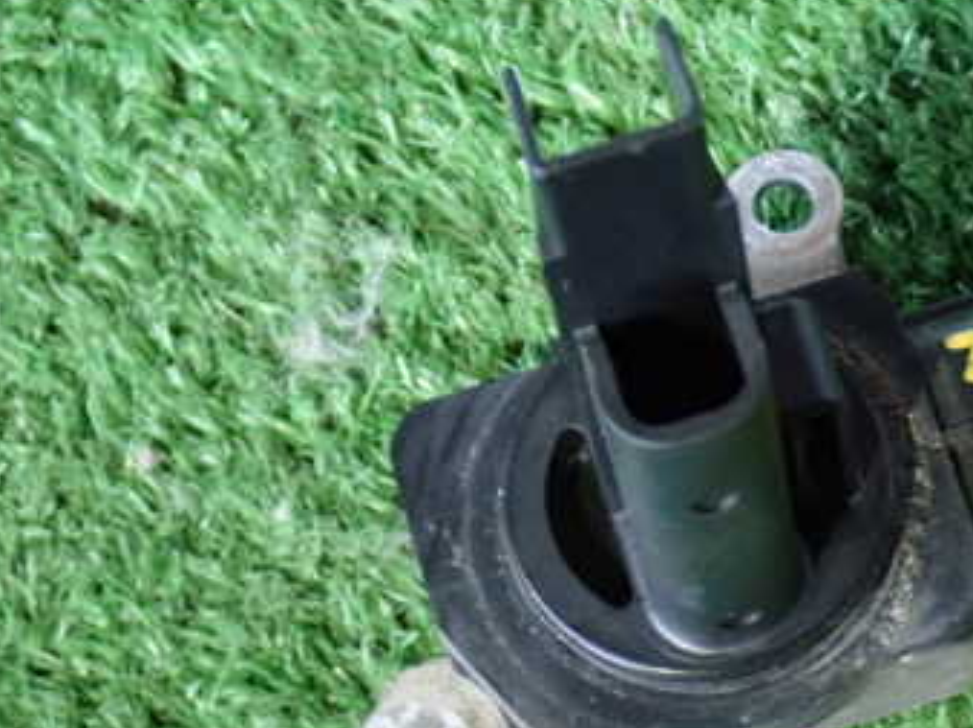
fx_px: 3343
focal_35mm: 119
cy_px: 420
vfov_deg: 12.4
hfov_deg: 16.4
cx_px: 786
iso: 800
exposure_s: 1/15
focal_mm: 11.88
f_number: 3.8
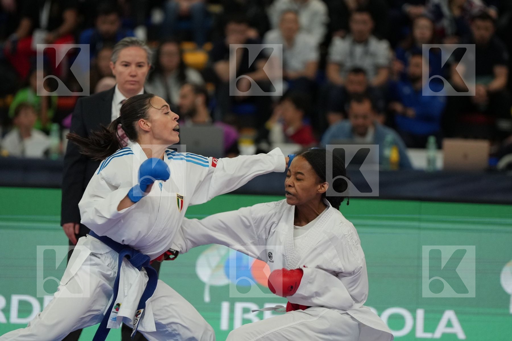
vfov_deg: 5.0
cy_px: 170
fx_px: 3939
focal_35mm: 277
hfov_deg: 7.4
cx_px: 256
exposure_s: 1/1000
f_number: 2.8
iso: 1600
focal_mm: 185
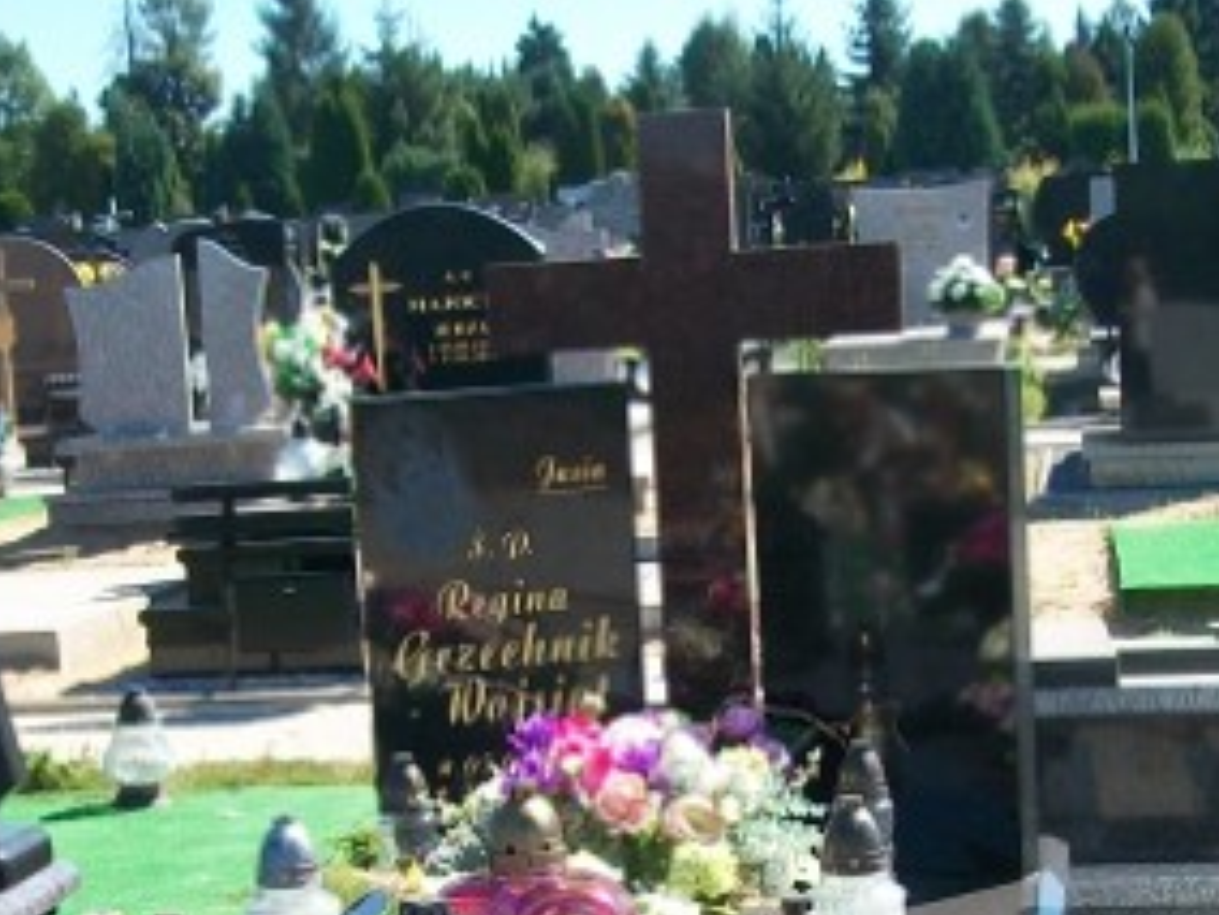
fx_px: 2852
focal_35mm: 81
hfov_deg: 24.1
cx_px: 511
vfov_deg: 17.7
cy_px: 958
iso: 80
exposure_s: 1/640
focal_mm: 6
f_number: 2.7
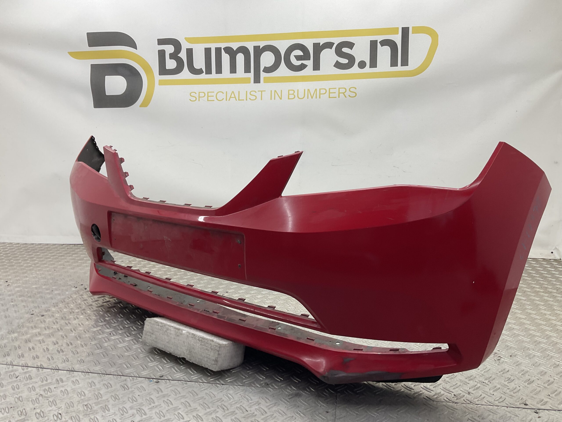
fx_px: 471
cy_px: 211
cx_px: 281
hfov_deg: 61.7
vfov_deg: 48.2
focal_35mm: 29
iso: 25
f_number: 1.8
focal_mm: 3
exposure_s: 1/120
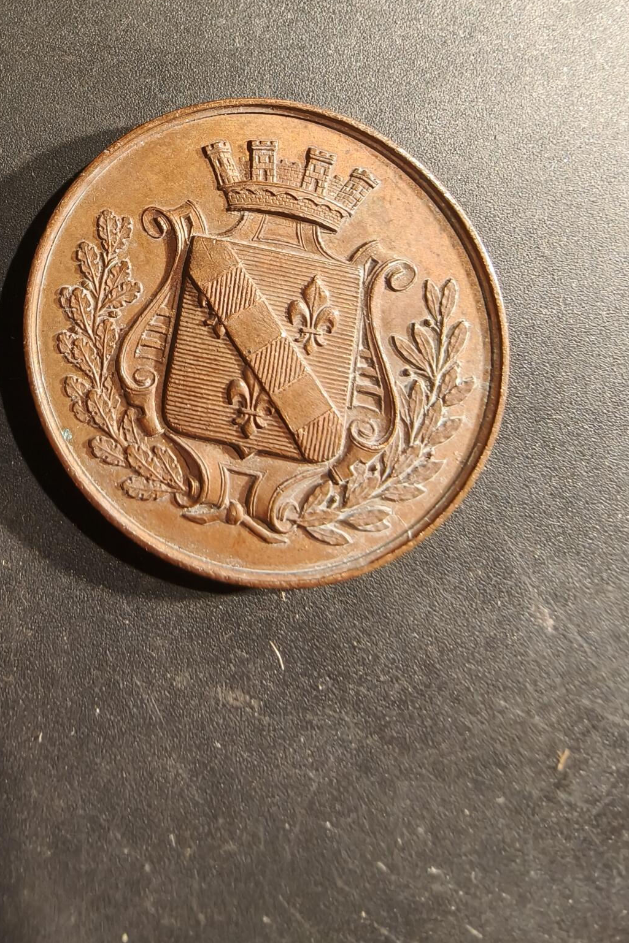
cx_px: 241
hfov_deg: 46.0
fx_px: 734
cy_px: 418
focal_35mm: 28
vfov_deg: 65.3
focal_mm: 2.32
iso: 250
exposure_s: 1/50
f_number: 2
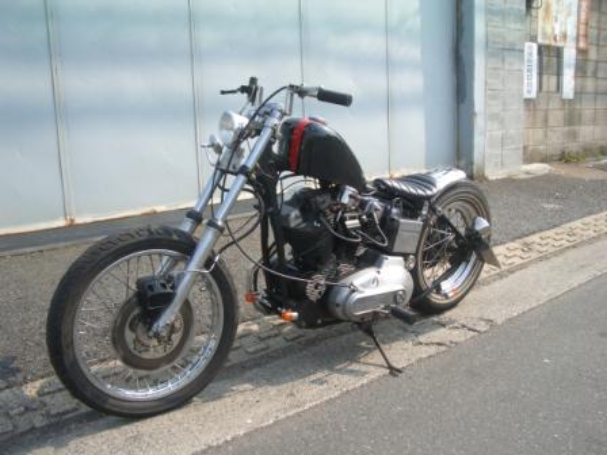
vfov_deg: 40.7
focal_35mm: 35
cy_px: 228
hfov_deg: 52.6
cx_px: 304
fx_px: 614
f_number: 4.3
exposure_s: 1/250
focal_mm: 5.8
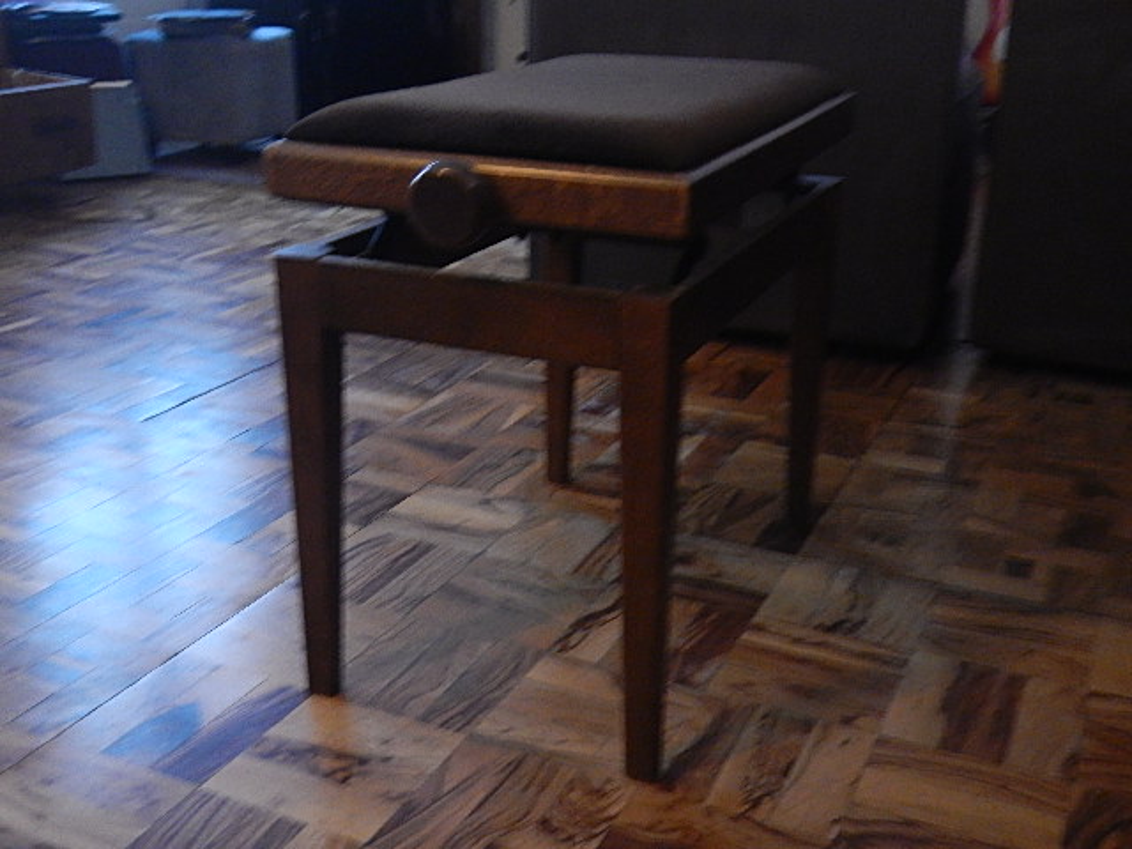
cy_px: 424
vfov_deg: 36.8
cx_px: 566
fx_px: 1275
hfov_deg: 47.9
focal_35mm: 39
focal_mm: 7
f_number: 4
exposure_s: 1/6
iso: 800
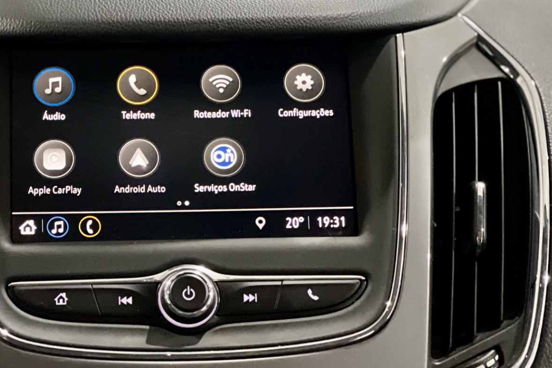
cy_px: 105
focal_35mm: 131
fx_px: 2009
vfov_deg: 10.5
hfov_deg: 15.6
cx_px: 153
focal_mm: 9
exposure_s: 1/15
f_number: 2.8
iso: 500
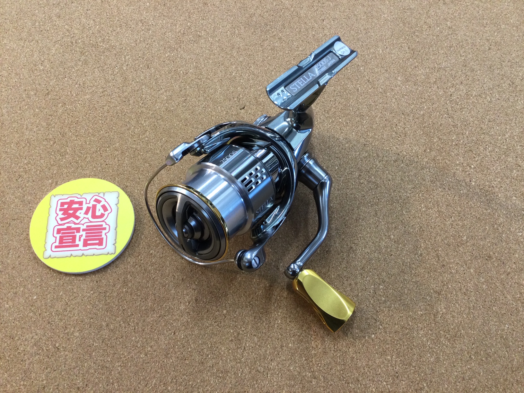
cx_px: 262
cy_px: 196
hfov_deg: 58.4
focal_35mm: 31
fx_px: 469
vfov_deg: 45.4
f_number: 2.4
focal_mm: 3.3
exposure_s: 1/30
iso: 64
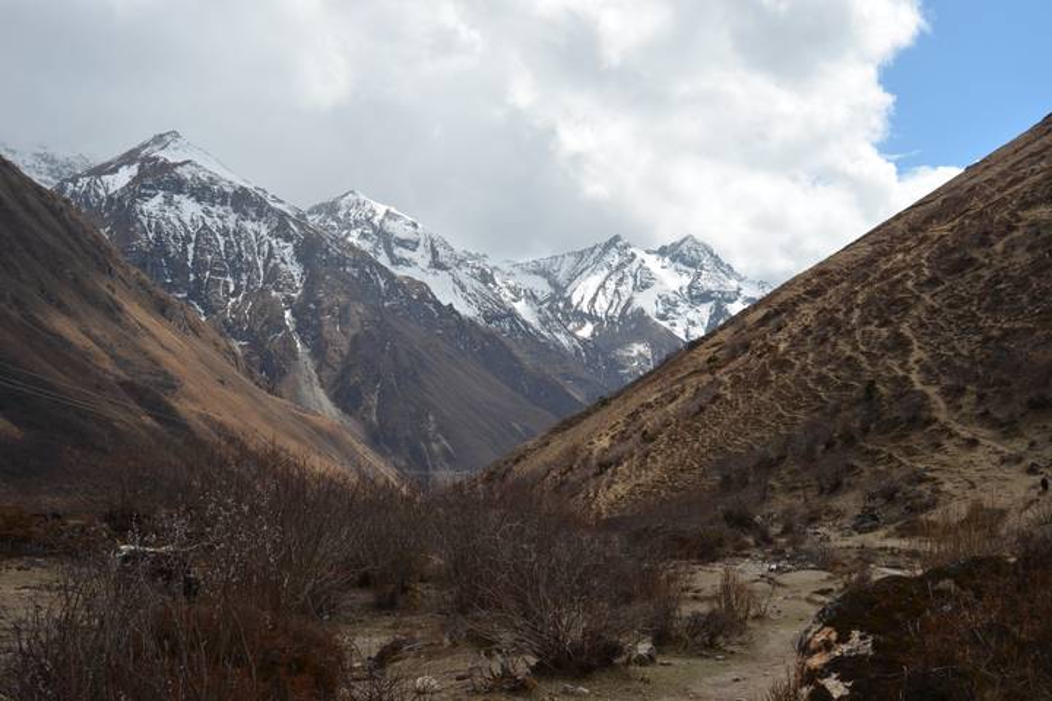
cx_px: 526
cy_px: 350
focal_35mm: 39
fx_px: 1140
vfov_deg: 34.2
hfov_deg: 49.6
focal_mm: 26
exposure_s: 1/1600
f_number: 7.1
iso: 400
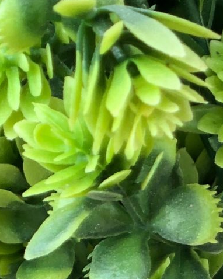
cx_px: 35
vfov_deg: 7.0
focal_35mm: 272
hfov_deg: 5.7
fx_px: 2245
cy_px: -116
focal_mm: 6
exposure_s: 1/127
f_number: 2.4
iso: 16
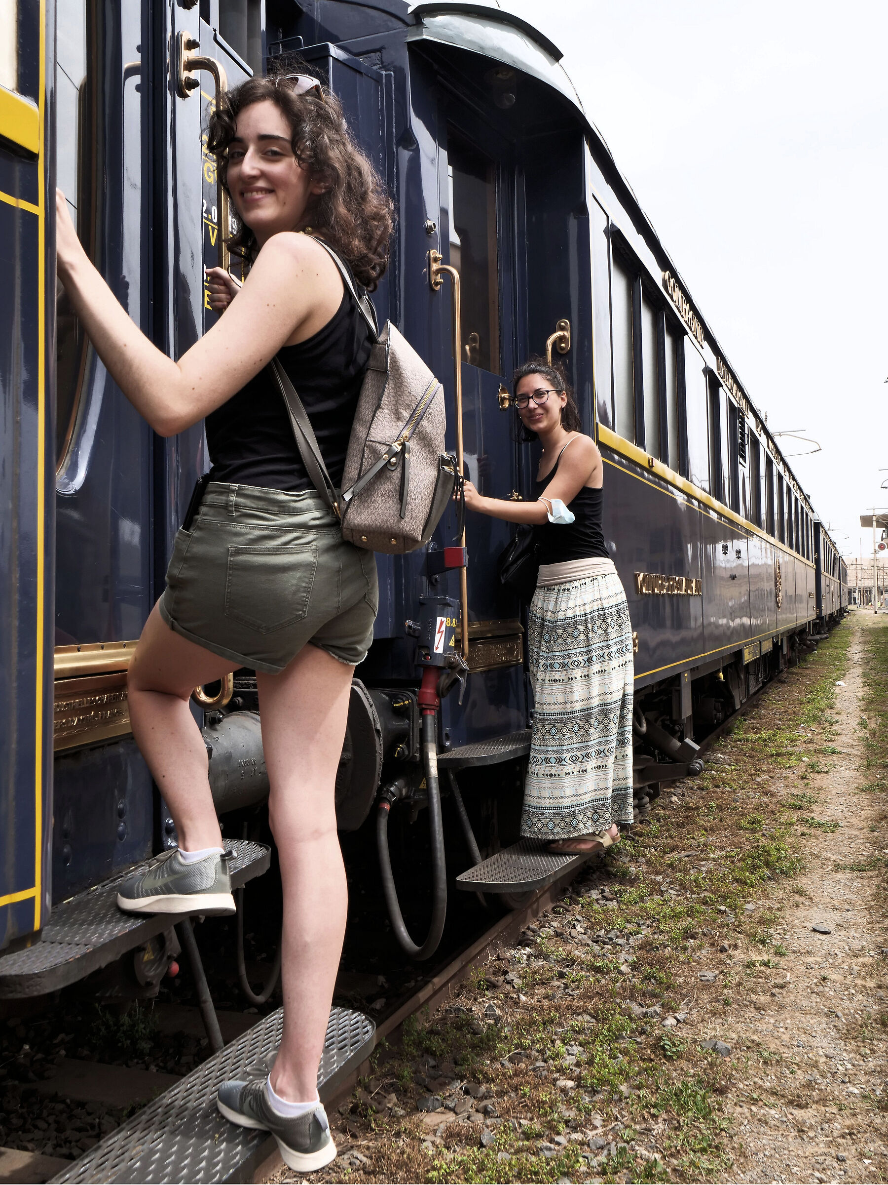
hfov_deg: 44.2
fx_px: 1095
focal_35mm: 32
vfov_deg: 56.8
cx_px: 444
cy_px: 592
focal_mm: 16
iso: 200
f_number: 7.1
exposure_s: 1/250
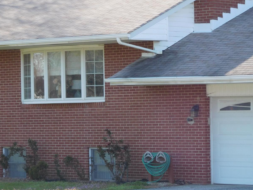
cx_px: 190
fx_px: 1243
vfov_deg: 8.7
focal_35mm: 170
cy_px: 134
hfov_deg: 11.6
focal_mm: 17.8
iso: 125
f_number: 4.8
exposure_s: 1/200
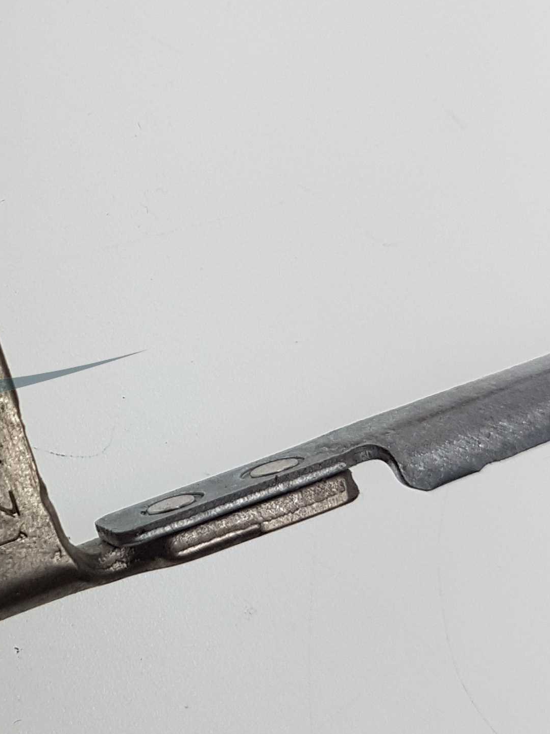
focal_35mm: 73
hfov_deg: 18.8
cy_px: 218
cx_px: -156
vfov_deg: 26.5
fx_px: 1546
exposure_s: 1/212
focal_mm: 4.2
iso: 40
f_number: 1.7
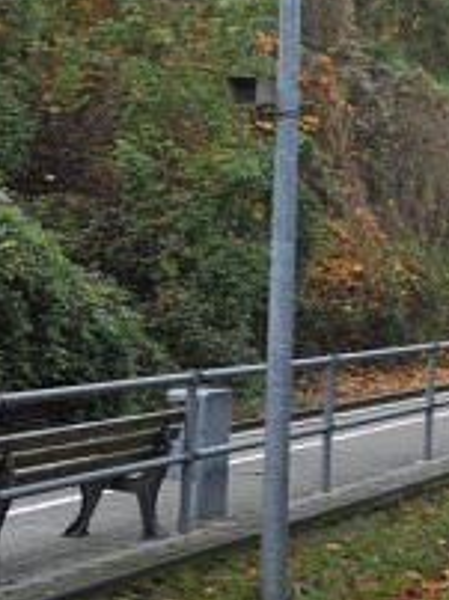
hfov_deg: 11.4
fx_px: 1785
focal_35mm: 103
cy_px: 233
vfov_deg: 19.1
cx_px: 1142
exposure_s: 1/100
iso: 200
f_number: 5
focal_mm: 24
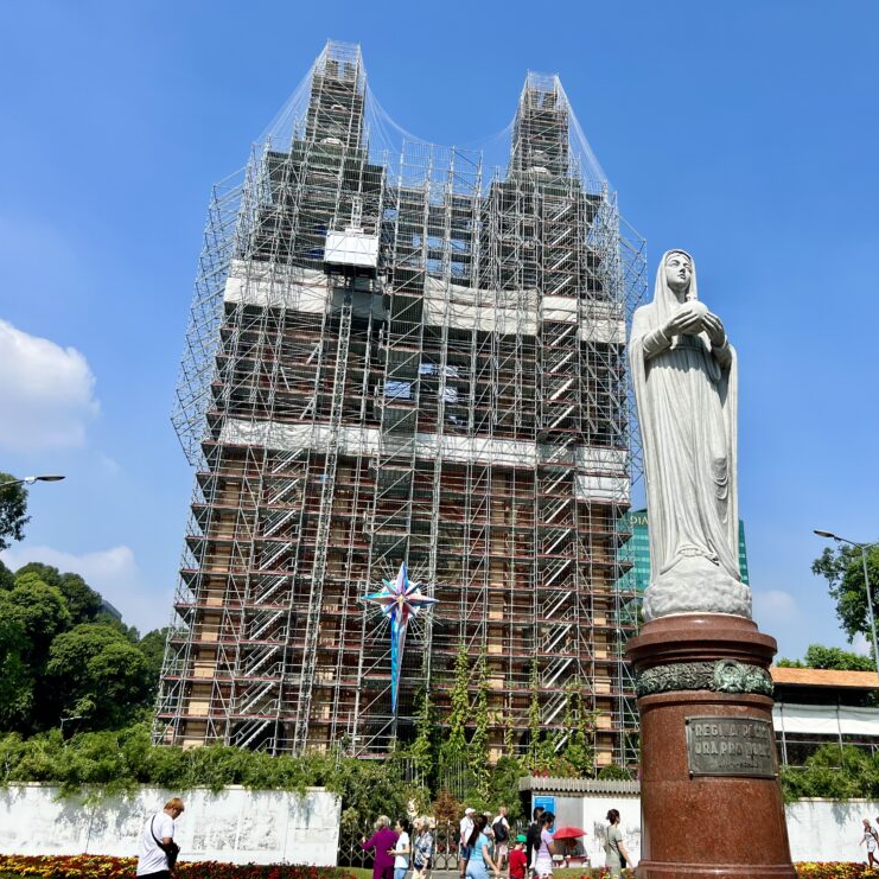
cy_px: 437
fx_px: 891
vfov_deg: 52.5
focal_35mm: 31
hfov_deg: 52.2
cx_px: 529
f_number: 1.5
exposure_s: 1/4444
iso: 50
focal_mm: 5.7
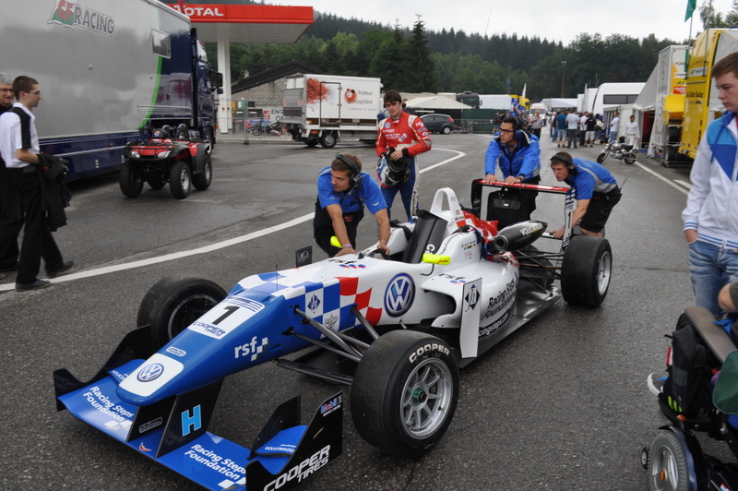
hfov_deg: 62.0
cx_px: 369
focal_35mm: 30
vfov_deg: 43.5
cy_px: 246
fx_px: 614
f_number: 10
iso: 320
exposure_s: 1/100
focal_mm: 20
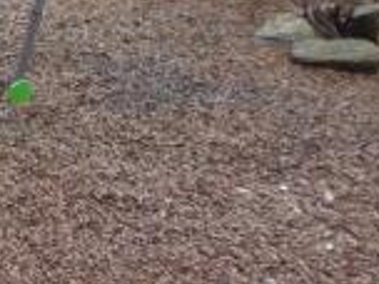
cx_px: -196
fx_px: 1007
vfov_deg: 15.8
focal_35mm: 92
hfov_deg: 18.7
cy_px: 21
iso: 64
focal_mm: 4.3
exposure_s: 1/50
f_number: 2.9
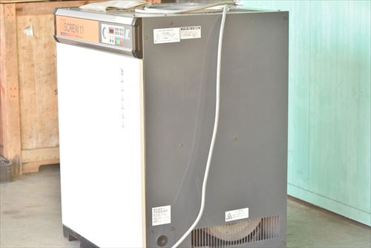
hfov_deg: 24.6
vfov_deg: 16.6
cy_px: 124
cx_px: 186
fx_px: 851
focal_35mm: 82
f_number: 6.3
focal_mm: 55
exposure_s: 1/80
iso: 1250
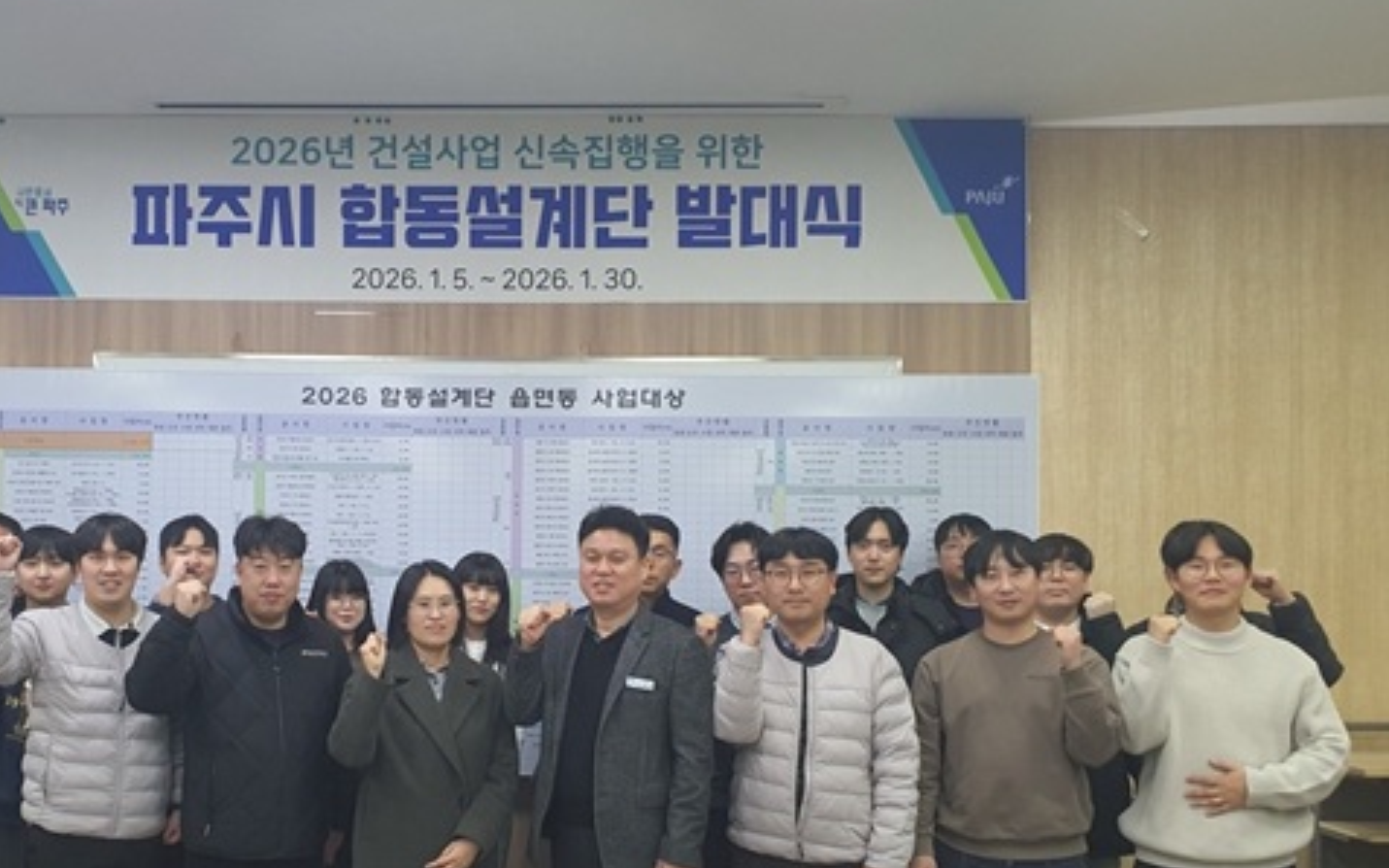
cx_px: 486
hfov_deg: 52.0
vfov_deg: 34.2
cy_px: 565
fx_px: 1400
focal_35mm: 37
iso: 320
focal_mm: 4.3
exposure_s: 1/120
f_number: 2.4
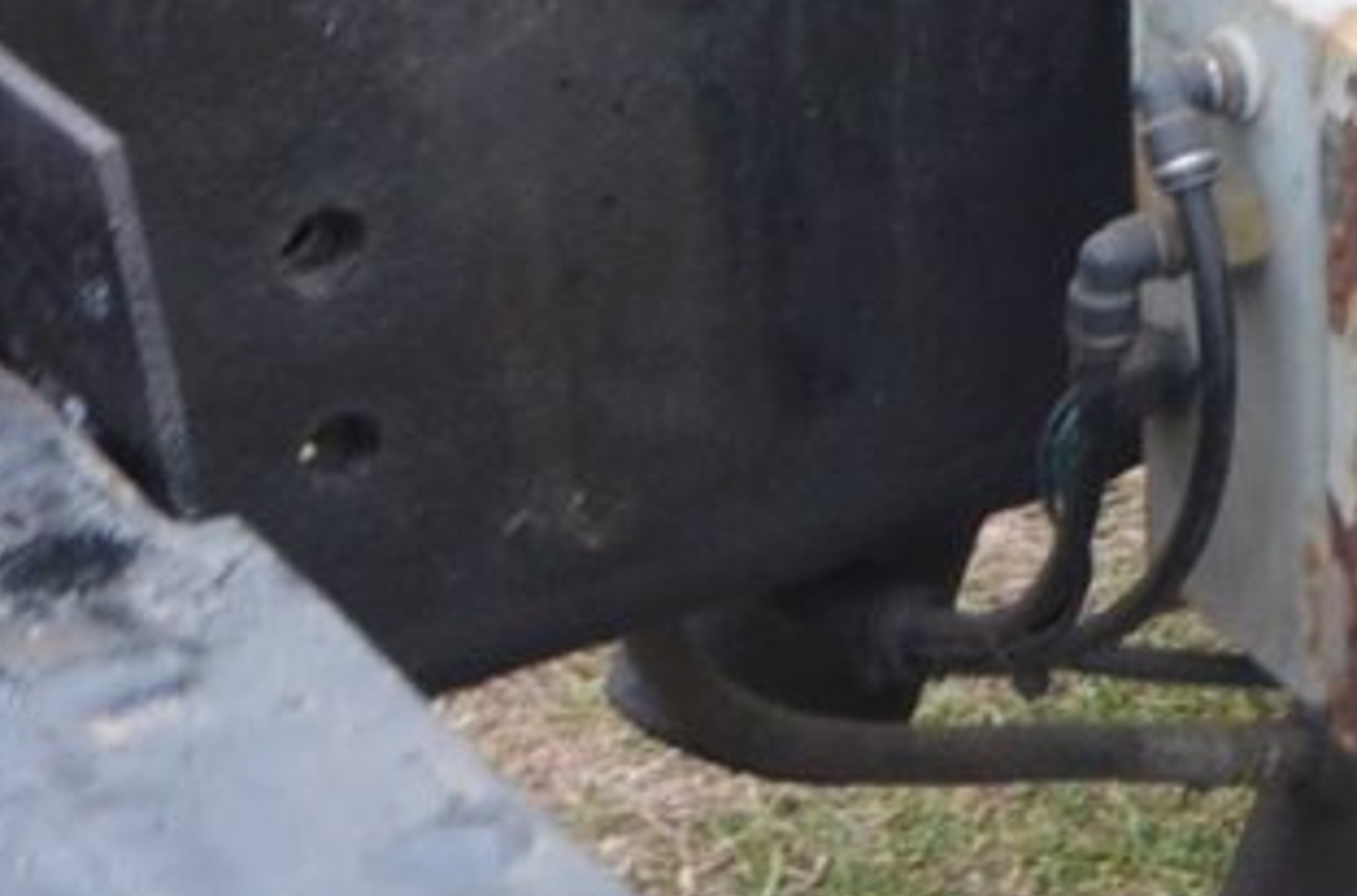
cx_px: 2236
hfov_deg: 14.2
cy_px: -398
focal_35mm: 132
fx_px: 4961
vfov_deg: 10.0
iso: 800
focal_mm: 16
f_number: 4
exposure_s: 1/125
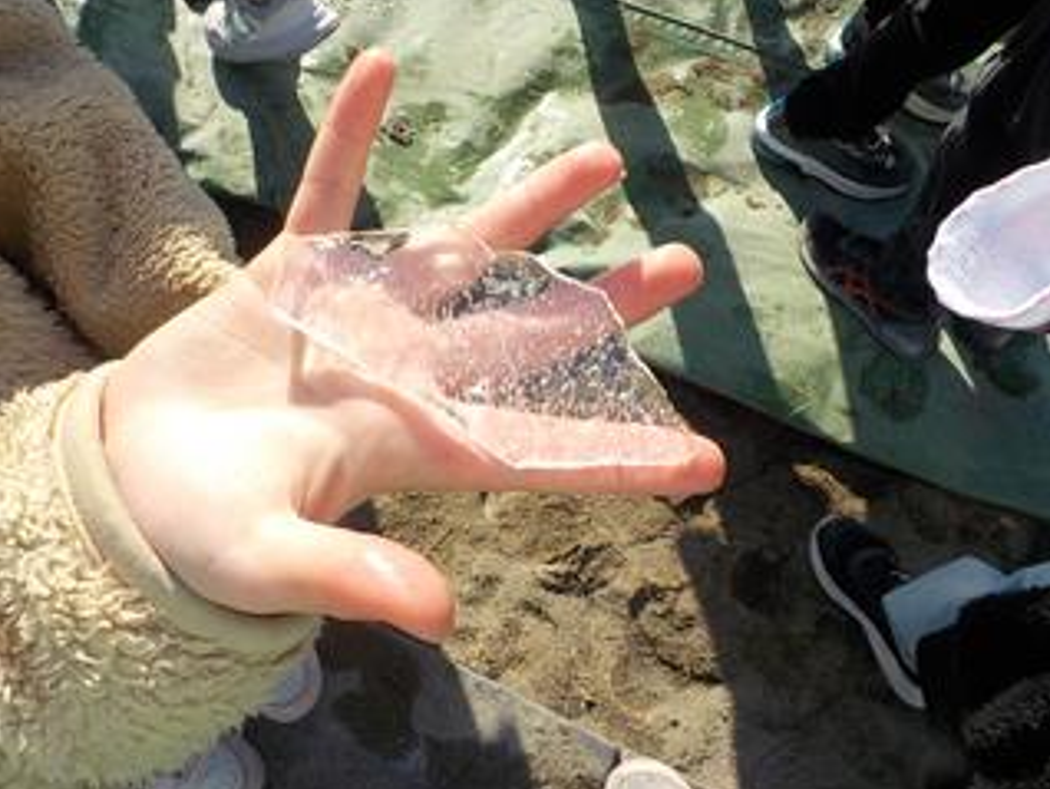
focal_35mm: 33
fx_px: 1002
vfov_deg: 43.0
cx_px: 522
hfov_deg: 55.3
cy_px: 398
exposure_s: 1/640
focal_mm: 4.1
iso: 125
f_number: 3.3
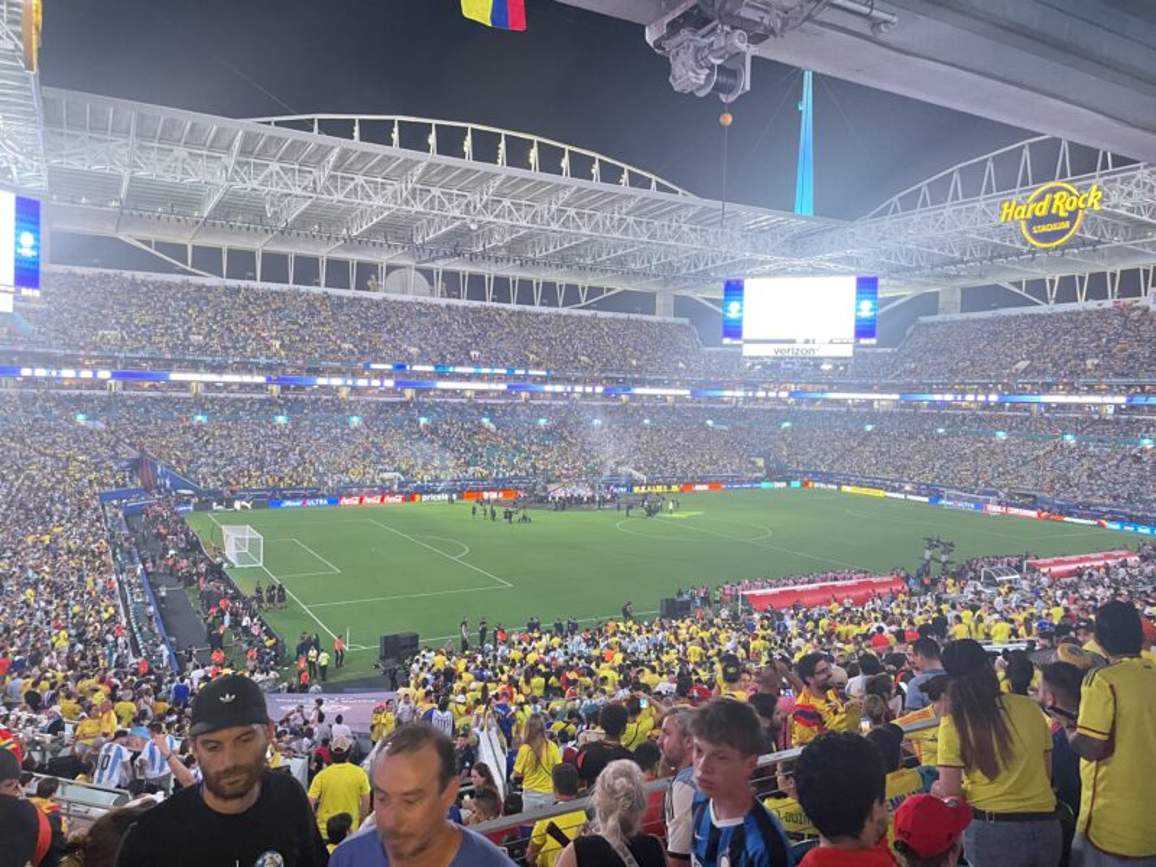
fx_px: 868
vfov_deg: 53.1
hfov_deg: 67.3
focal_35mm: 26
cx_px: 578
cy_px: 434
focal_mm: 4.2
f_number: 1.6
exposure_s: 1/46
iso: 500
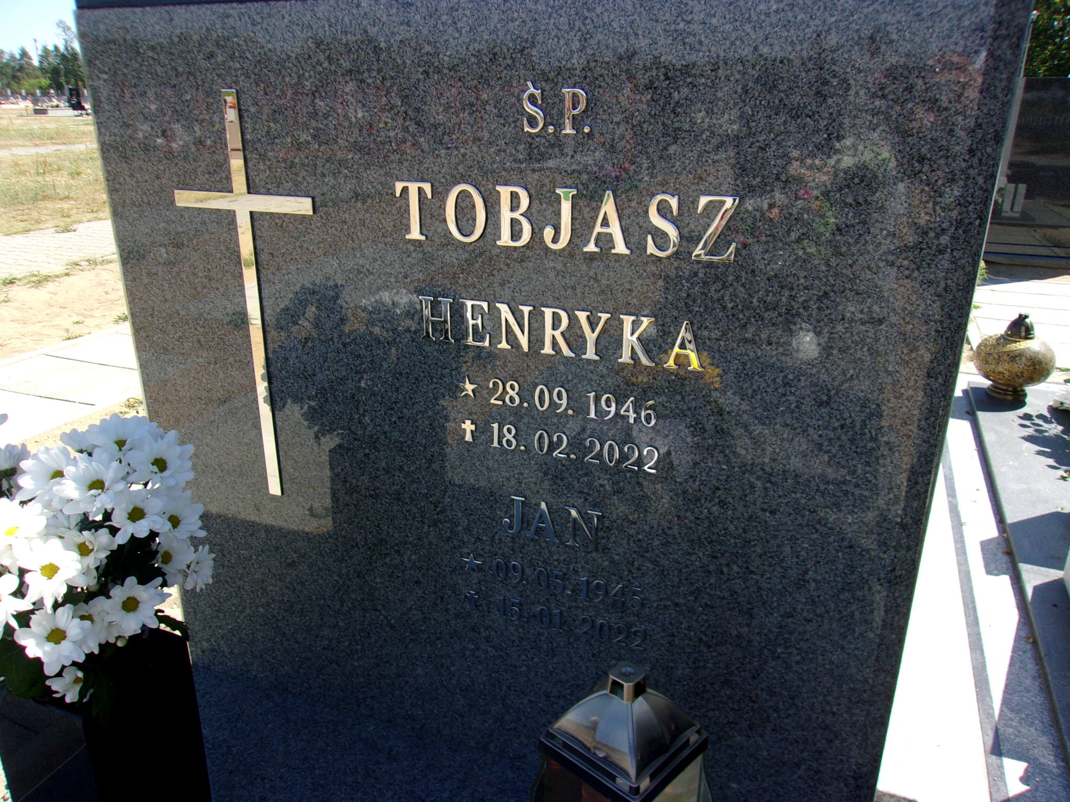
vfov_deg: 51.4
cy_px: 401
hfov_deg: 65.3
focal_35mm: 27
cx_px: 535
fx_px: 835
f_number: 10.4
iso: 80
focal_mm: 4.9
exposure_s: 1/50
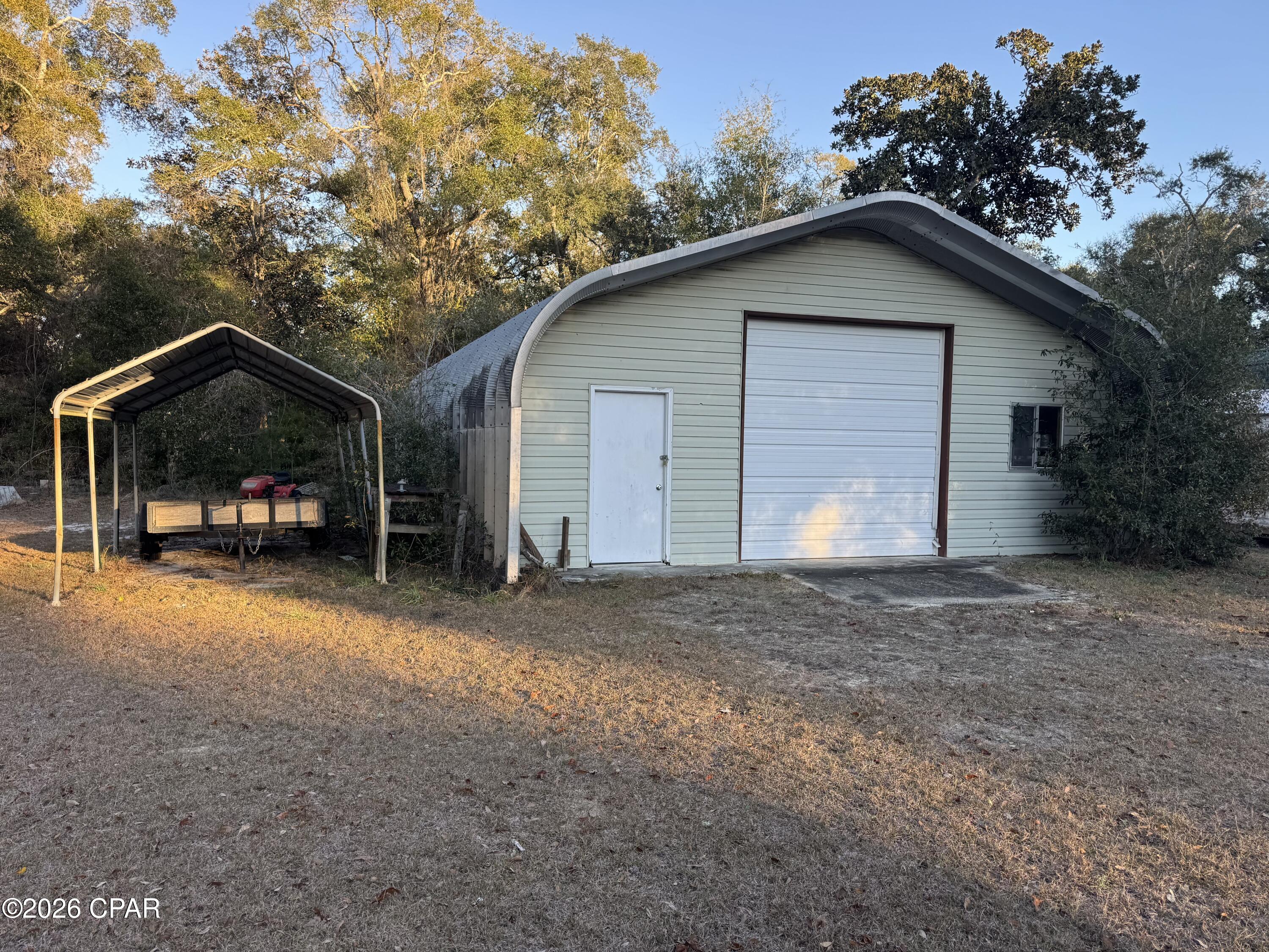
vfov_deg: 56.8
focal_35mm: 24
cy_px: 476
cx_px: 634
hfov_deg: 71.6
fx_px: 880
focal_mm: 6.76
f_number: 1.78
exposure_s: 1/433
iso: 80
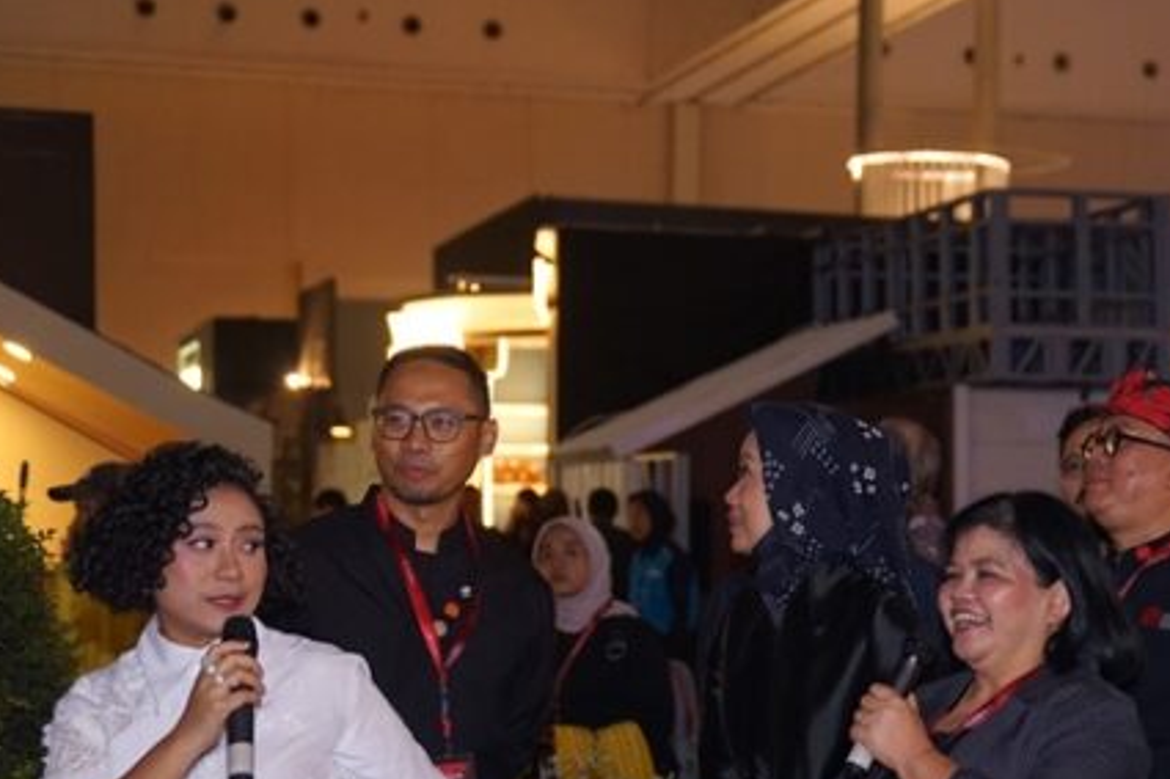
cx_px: 862
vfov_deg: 16.7
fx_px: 2631
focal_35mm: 81
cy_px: 621
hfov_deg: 24.8
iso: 1250
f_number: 2.8
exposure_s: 1/160
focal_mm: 43
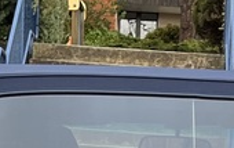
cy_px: 517
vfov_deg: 6.0
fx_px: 1240
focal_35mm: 194
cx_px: 186
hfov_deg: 10.8
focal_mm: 5.1
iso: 32
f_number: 1.6
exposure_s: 1/122
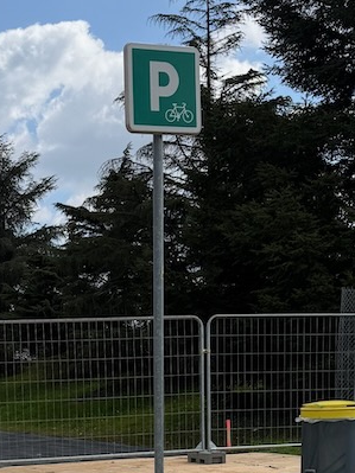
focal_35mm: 77
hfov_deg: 18.7
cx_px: 7
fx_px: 1053
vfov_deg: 23.3
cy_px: 560
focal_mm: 6.76
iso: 80
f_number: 1.78
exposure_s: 1/4975
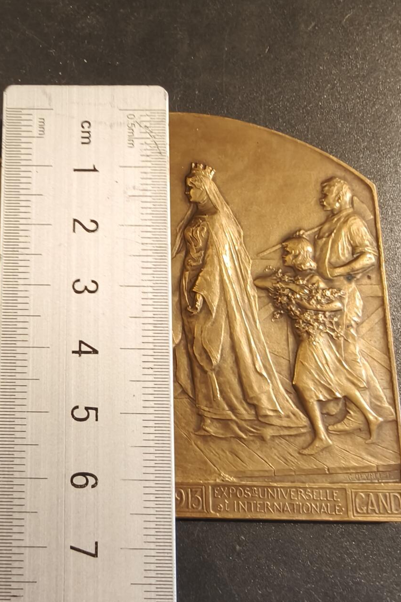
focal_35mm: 34
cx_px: 181
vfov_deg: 55.1
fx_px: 568
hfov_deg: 38.8
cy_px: 381
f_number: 2
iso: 400
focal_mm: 2.32
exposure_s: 1/50
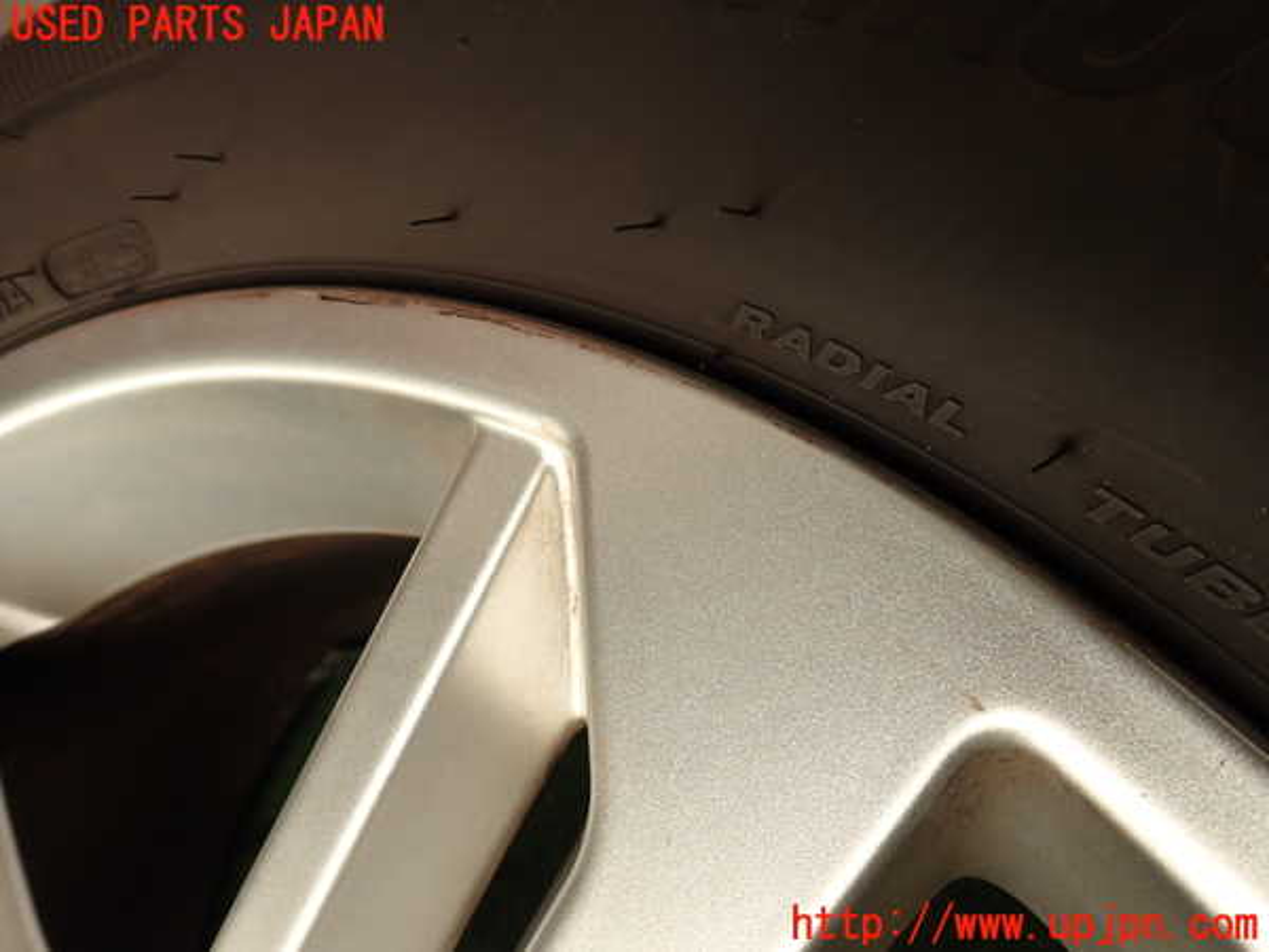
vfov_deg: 54.9
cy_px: 476
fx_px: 916
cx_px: 634
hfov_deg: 69.4
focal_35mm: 25
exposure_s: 1/320
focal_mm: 4.5
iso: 100
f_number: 2.8
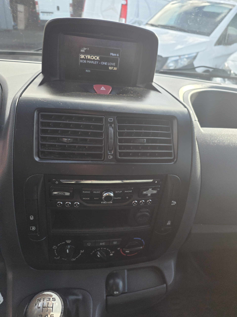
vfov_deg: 73.9
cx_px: 118
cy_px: 158
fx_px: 210
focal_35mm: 23
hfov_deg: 58.9
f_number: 1.7
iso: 32
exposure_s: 1/180
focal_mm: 6.25
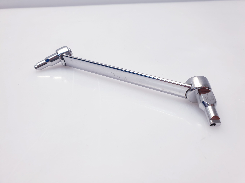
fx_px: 184
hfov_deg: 67.3
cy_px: 92
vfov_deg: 53.1
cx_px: 122
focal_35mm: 26
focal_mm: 4.3
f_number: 2.4
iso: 64
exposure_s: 1/100
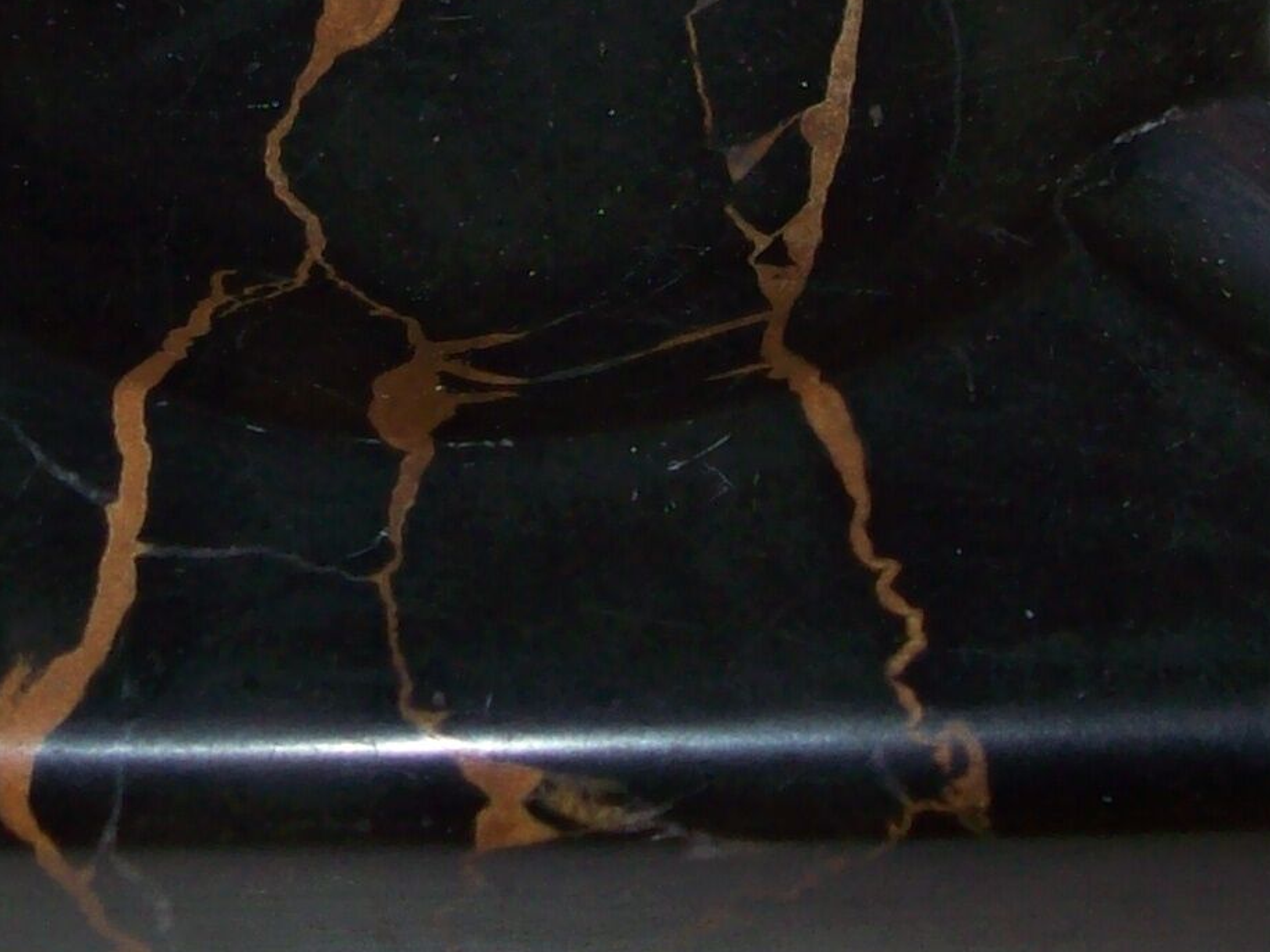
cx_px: 419
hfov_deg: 17.5
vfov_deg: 13.0
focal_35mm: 112
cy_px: -65
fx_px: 4109
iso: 80
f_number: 2.7
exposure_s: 1/64
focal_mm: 6
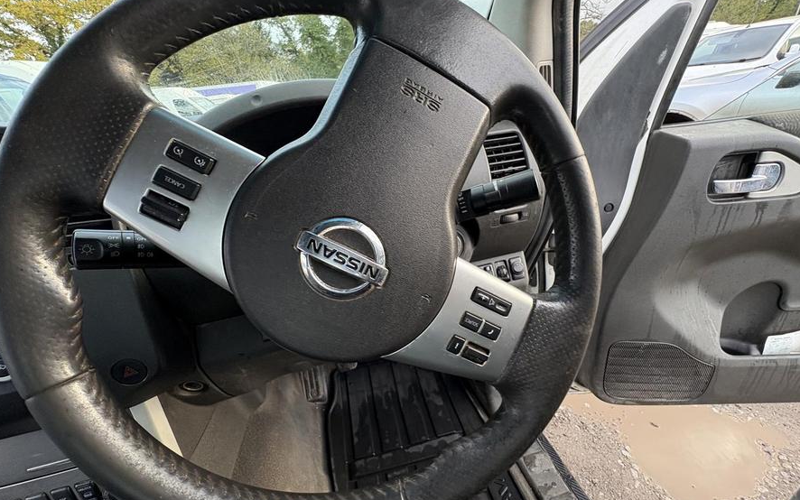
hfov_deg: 101.5
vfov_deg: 74.7
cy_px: 264
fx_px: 327
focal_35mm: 15
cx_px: 400
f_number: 2.2
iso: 125
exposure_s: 1/99
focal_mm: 2.22
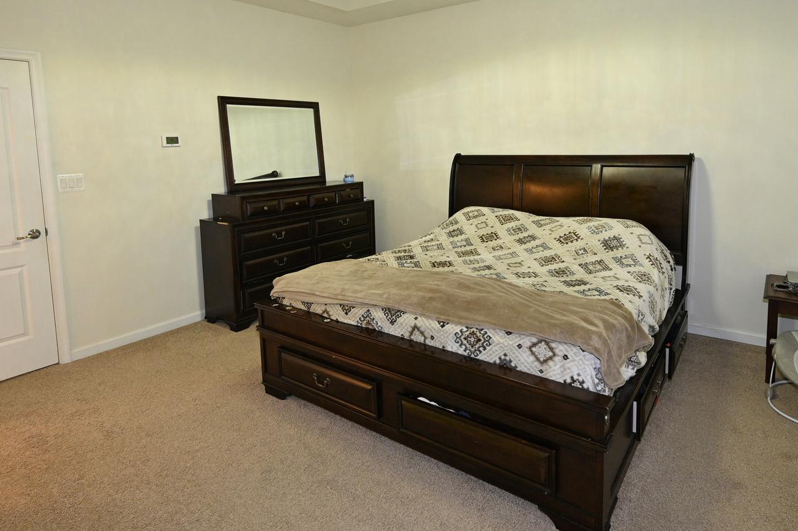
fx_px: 487
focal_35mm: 22
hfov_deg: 78.5
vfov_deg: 56.2
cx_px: 423
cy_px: 187
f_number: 4
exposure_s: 1/80
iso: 720
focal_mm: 14
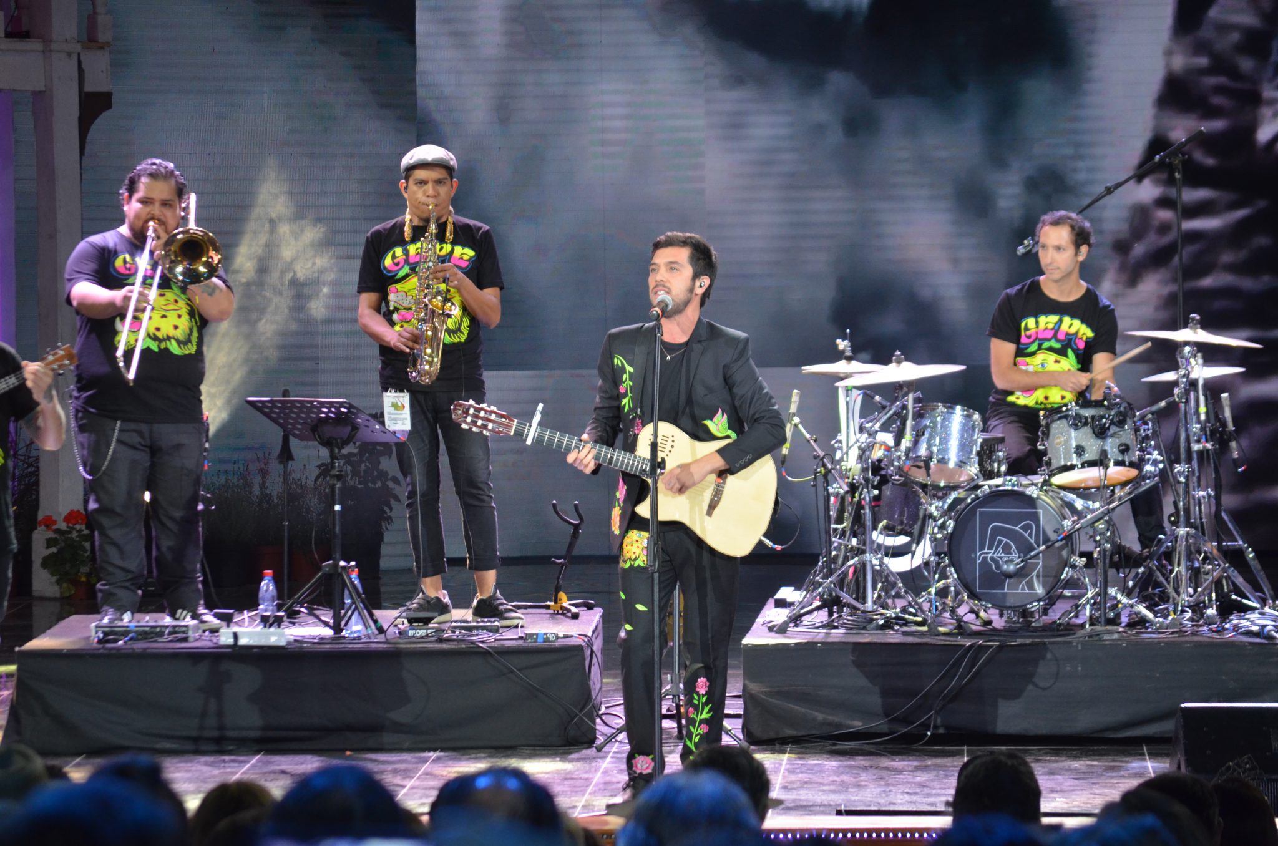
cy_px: 423
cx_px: 639
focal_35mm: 180
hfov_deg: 11.4
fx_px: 6376
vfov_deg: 7.6
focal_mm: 120
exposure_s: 1/125
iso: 1000
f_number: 4.8
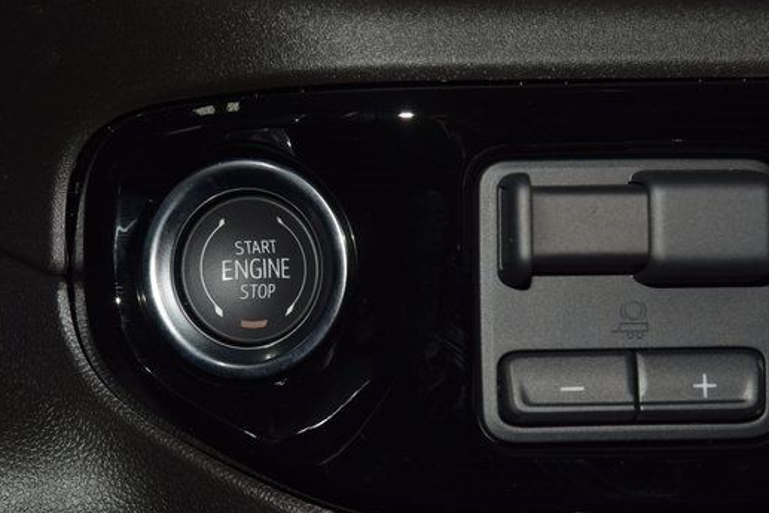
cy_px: 242
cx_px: 409
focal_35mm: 130
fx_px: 2778
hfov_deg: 15.8
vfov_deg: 10.6
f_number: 8
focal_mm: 70
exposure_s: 1/125
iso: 100
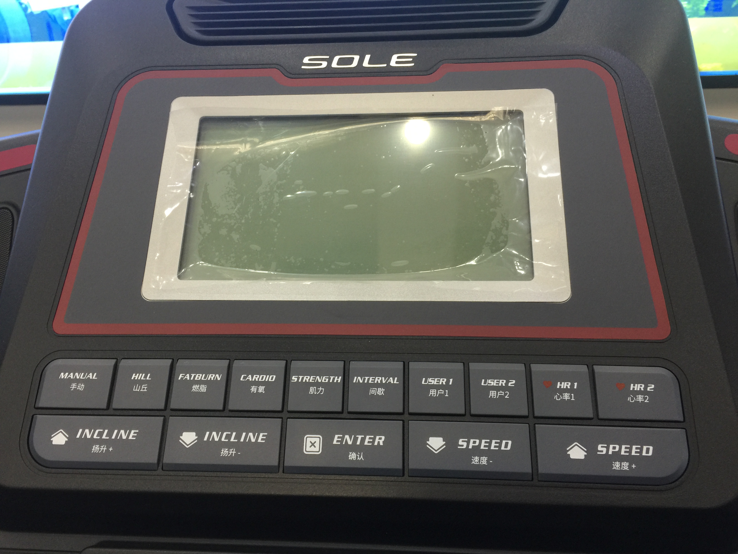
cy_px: 277
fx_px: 618
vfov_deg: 48.2
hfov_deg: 61.7
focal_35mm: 29
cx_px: 369
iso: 40
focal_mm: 4.15
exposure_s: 1/17
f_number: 2.2
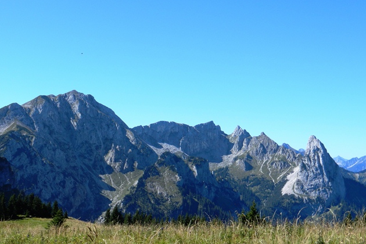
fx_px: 569
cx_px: 181
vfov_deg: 24.2
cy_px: 128
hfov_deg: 35.6
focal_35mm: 56
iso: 160
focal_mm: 9.4
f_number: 4.4
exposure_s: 1/800
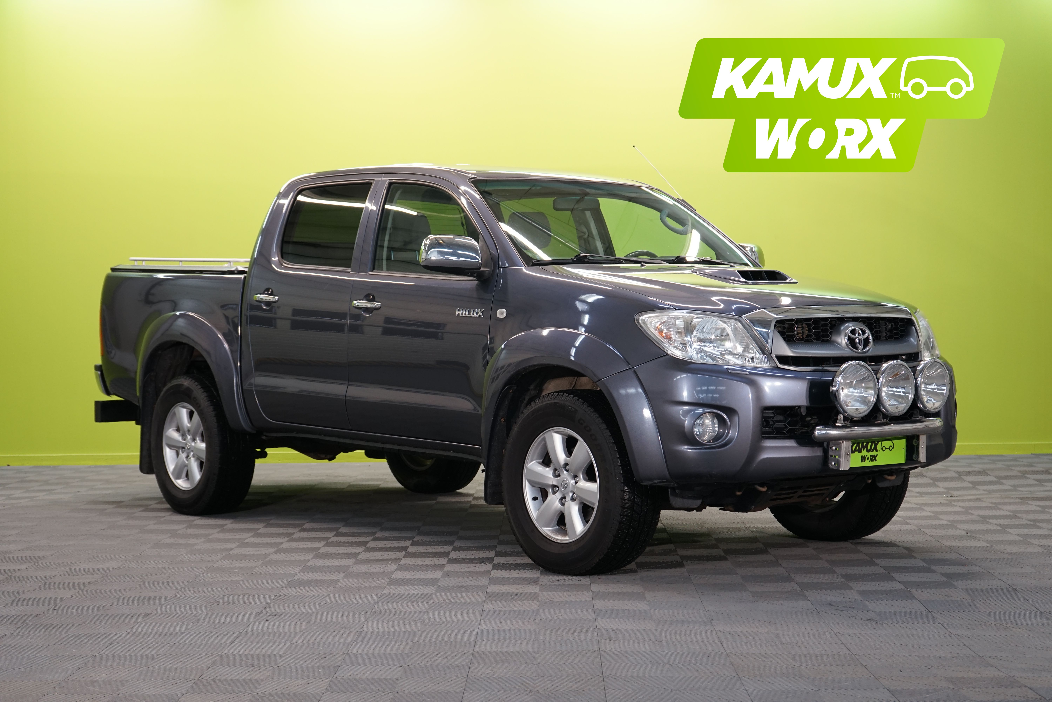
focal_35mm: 61
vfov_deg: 22.3
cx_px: 526
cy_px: 351
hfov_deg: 32.9
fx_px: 1782
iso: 640
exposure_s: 1/30
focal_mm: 61
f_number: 5.6
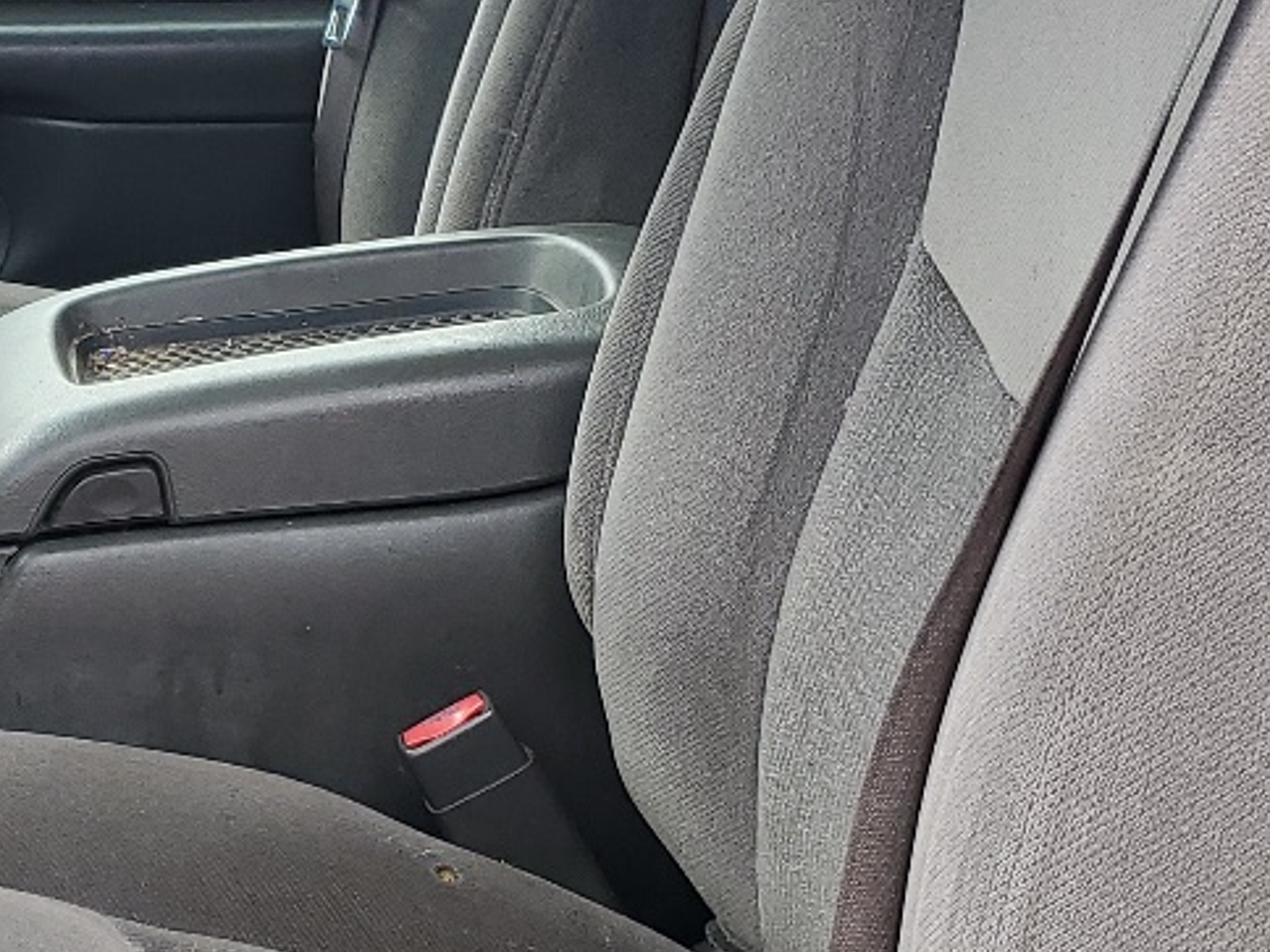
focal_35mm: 86
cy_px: 737
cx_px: -97
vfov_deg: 17.1
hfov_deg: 21.7
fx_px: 3155
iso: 50
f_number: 1.5
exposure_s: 1/141
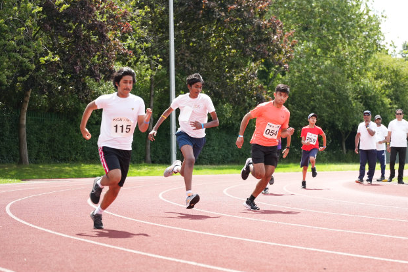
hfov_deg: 18.4
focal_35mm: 110
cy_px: 94
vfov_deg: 12.4
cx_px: 306
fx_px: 1249
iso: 250
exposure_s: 1/1250
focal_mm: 67.1
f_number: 2.8
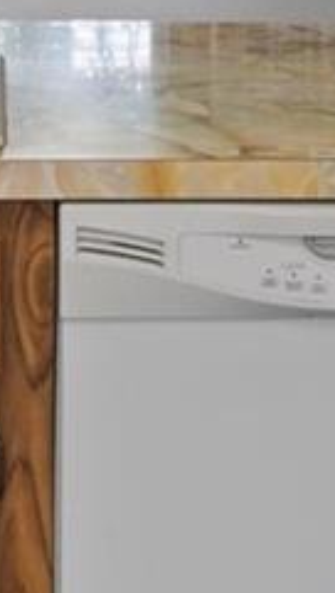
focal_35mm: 125
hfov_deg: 9.7
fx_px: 1969
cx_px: 81
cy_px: -276
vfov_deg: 15.8
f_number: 8
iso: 320
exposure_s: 1/2
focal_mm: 18
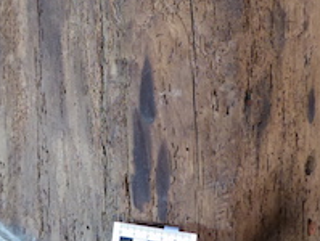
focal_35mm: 51
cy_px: 112
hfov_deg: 37.4
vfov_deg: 28.6
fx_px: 472
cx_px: 137
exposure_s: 1/60
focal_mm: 5
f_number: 3.5
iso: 800
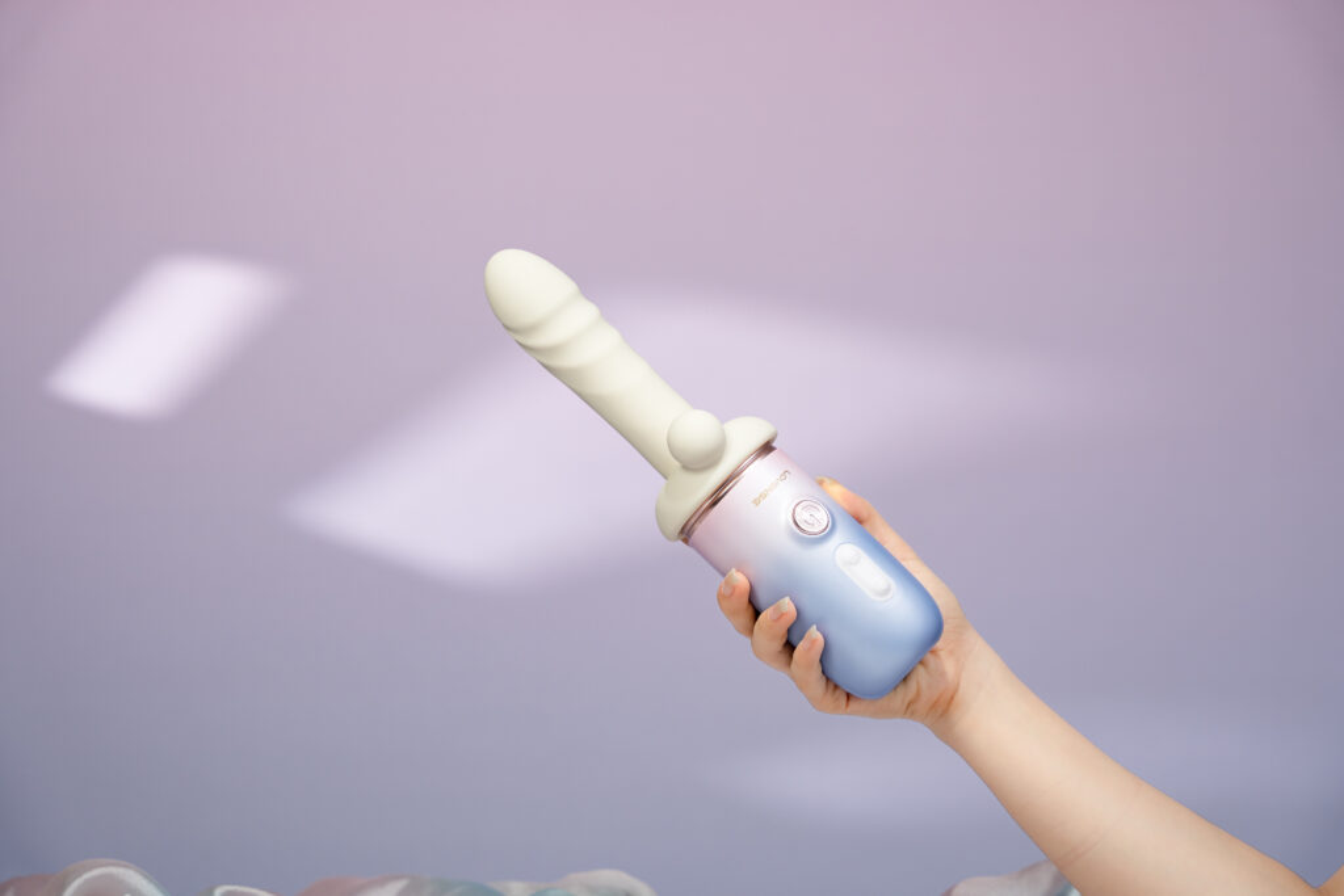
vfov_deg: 19.5
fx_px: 2614
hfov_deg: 28.8
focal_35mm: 70
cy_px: 448
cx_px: 672
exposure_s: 1/30
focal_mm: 70
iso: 200
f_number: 5
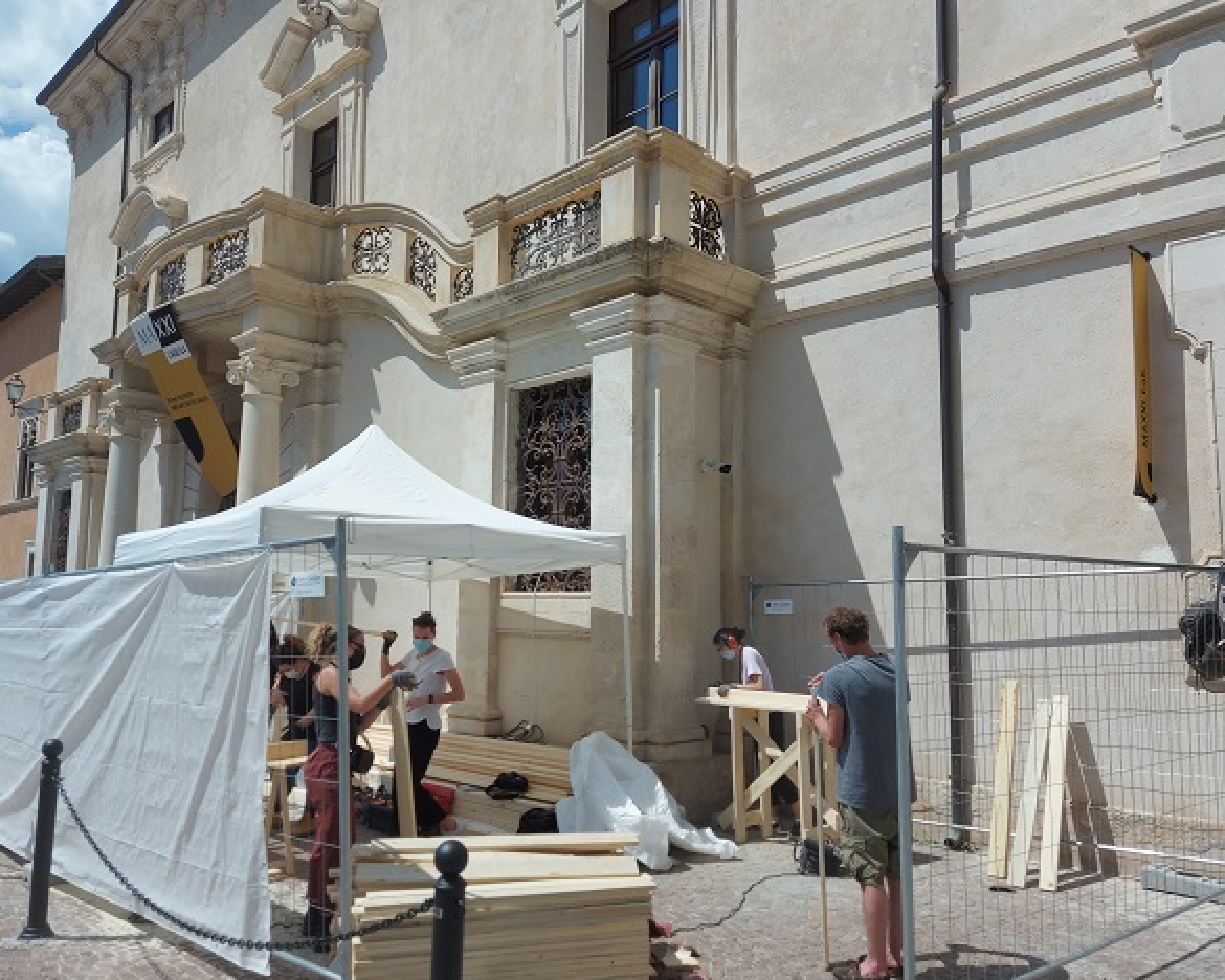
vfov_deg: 54.9
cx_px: 578
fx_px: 943
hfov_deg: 66.0
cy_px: 497
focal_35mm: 26
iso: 32
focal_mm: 5.23
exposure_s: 1/2184
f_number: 1.8
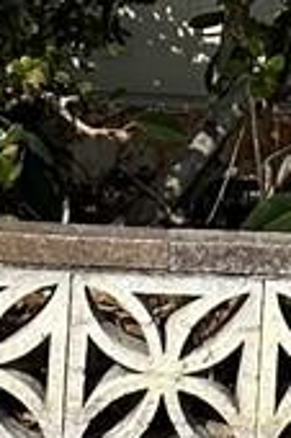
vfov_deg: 13.3
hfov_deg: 10.0
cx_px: 126
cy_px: -376
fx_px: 1664
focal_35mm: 137
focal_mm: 2.22
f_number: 2.2
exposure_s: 1/2618
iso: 50
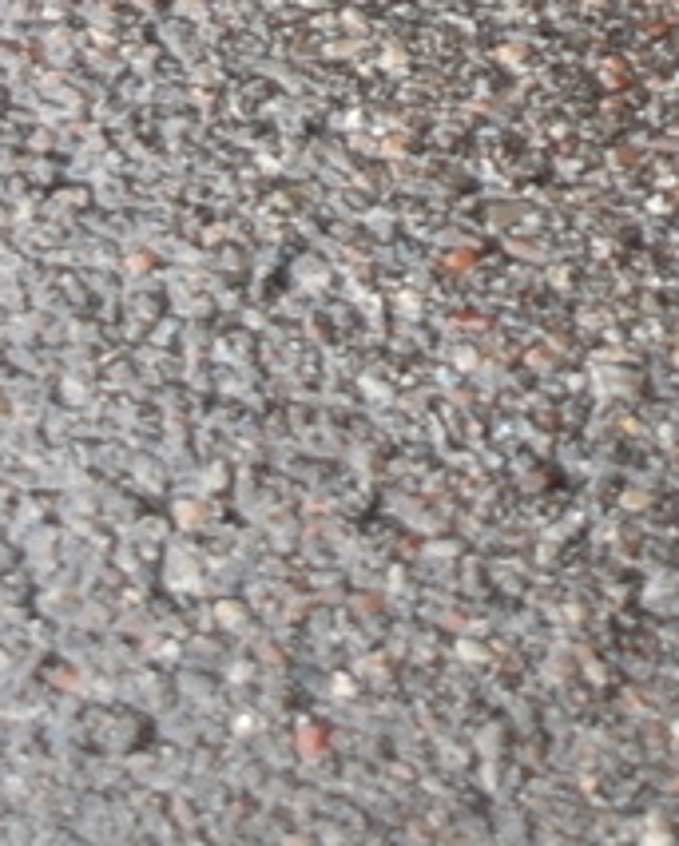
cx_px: 1803
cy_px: -1503
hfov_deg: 4.4
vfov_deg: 5.4
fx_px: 8578
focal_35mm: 342
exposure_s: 1/60
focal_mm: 27
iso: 500
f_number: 4
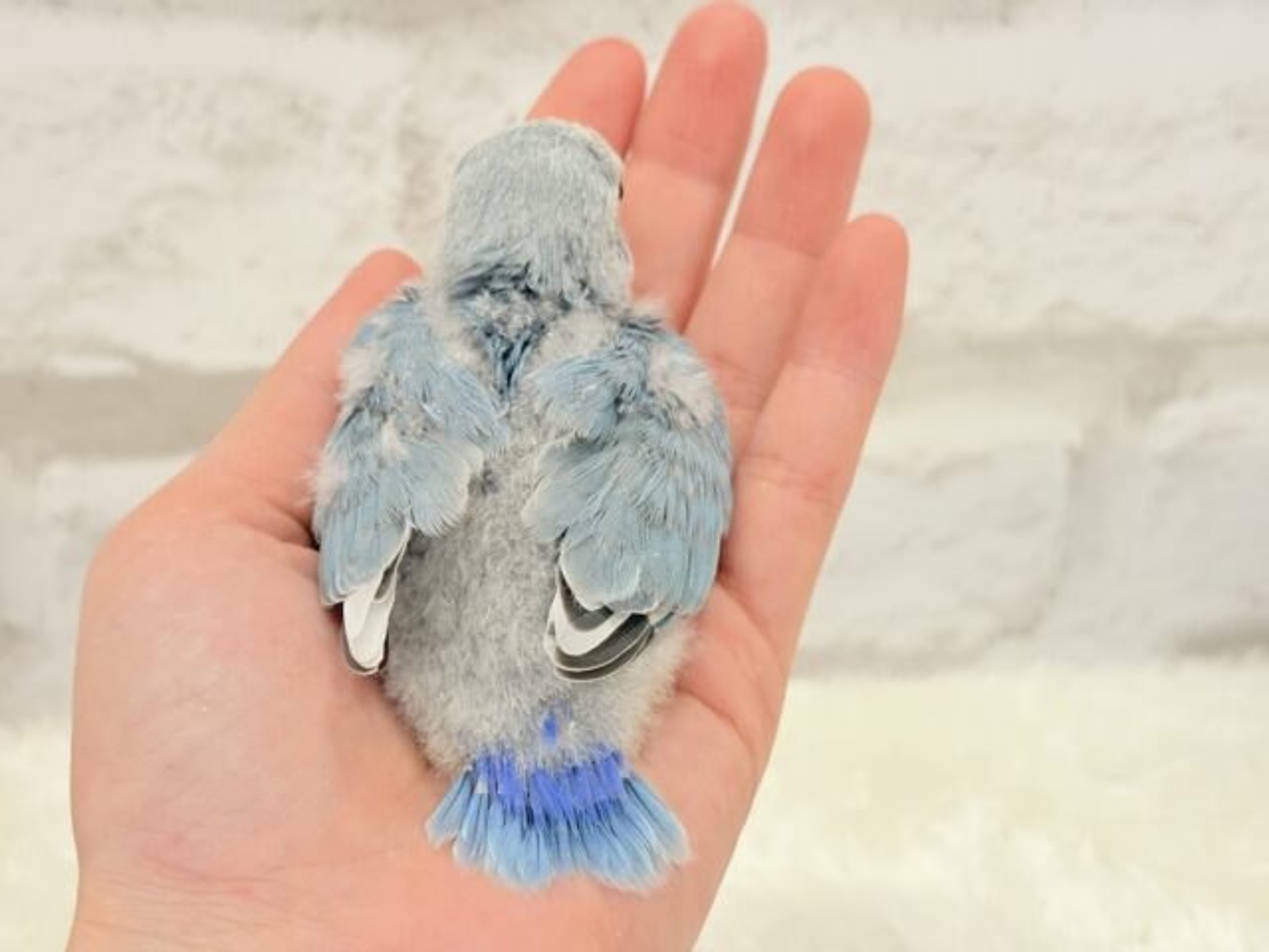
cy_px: 476
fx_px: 1906
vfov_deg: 28.0
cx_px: 634
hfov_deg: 36.8
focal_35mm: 52
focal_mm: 5.96
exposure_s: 1/100
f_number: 1.6
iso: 100
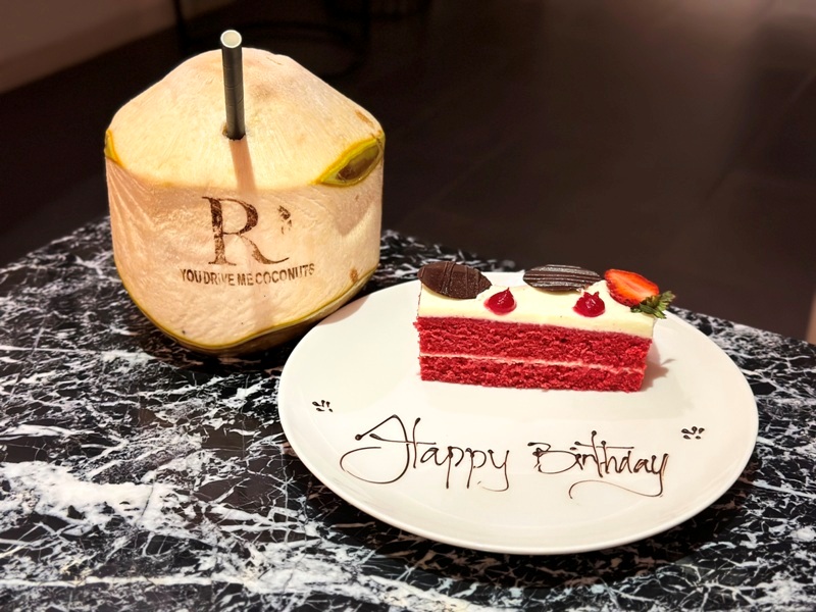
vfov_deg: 30.3
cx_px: 408
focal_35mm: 48
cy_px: 306
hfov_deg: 39.7
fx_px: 1131
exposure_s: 1/50
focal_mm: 6.86
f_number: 1.78
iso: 250
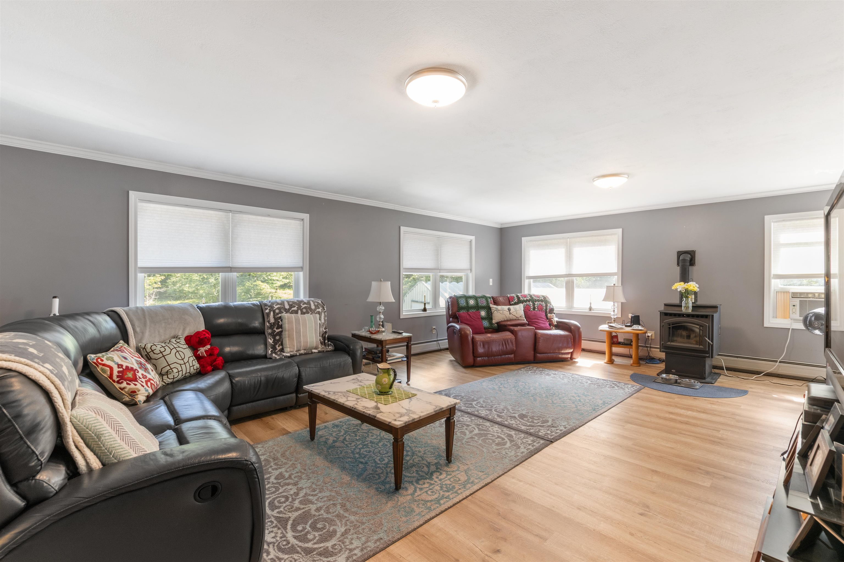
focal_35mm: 15
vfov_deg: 77.3
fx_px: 352
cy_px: 281
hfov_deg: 100.4
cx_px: 422
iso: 100
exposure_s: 1/2.5
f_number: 8
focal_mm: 10
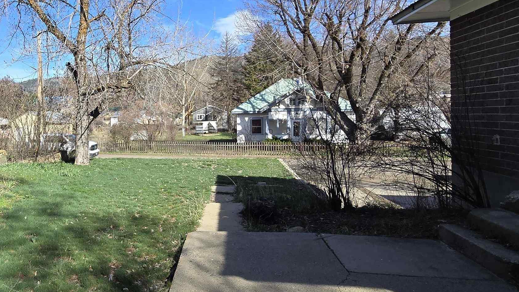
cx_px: 143
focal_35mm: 26
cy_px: 131
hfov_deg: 68.2
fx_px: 358
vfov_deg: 44.3
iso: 50
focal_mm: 2.2
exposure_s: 1/1505
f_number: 2.2
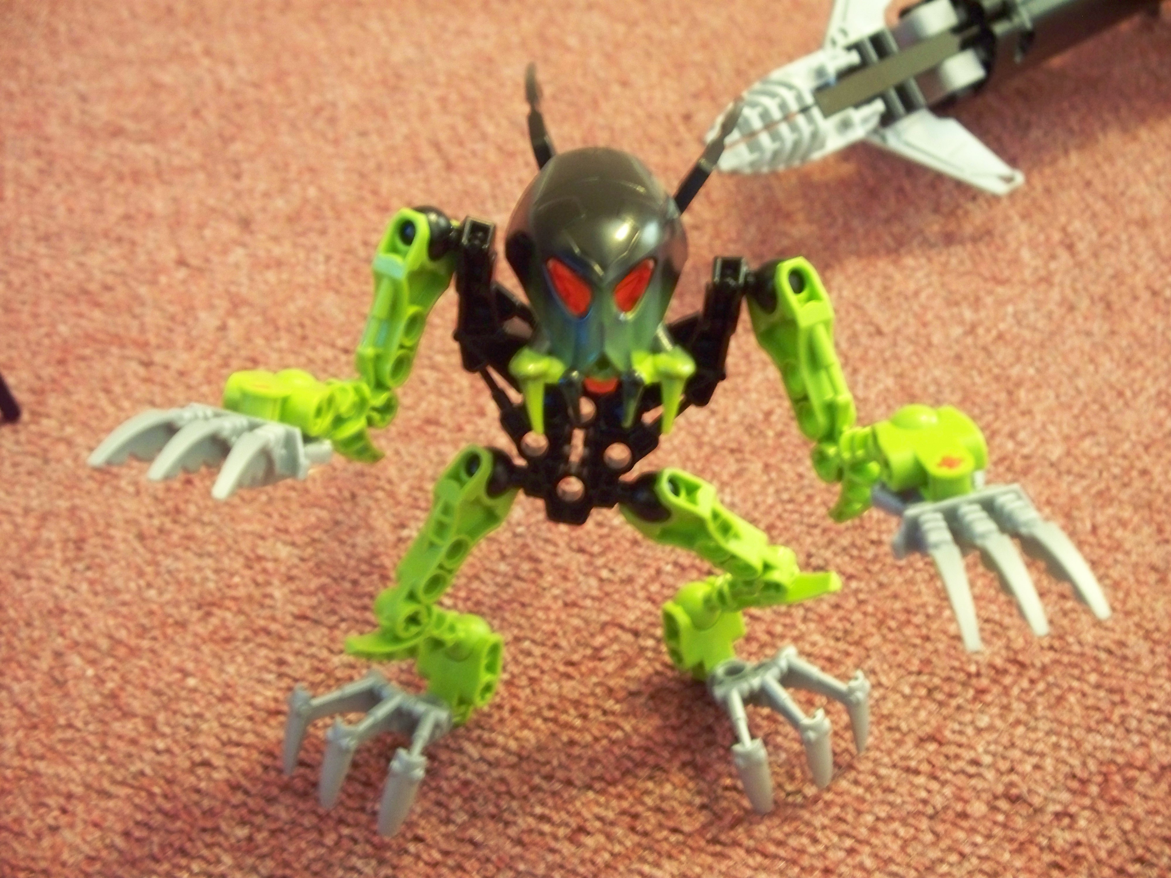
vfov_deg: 24.0
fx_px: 2064
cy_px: 439
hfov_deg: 31.7
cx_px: 586
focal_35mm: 61
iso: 400
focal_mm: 12.89
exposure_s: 1/5
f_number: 3.1
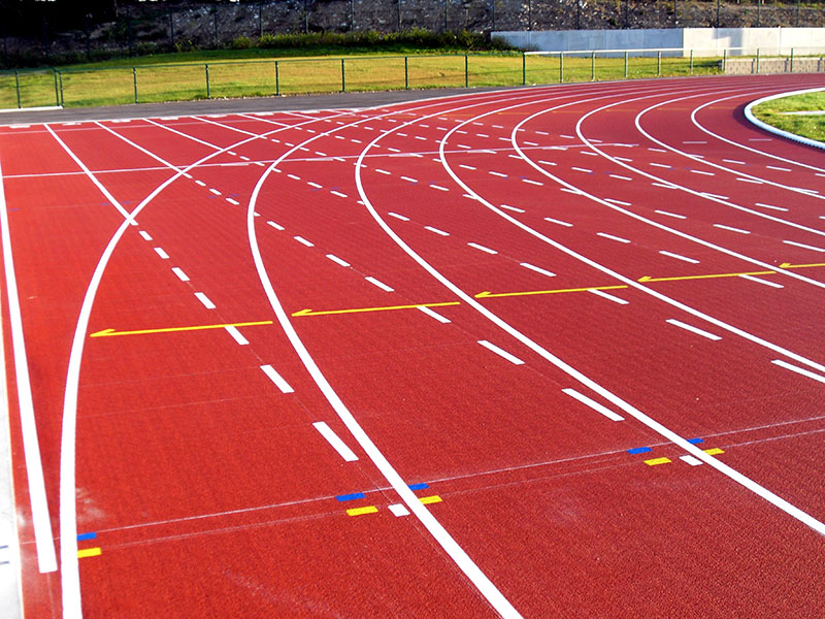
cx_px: 412
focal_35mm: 50
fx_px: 1192
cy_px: 310
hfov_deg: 38.2
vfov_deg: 29.1
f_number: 3.4
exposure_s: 1/180
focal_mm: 8.4
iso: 80
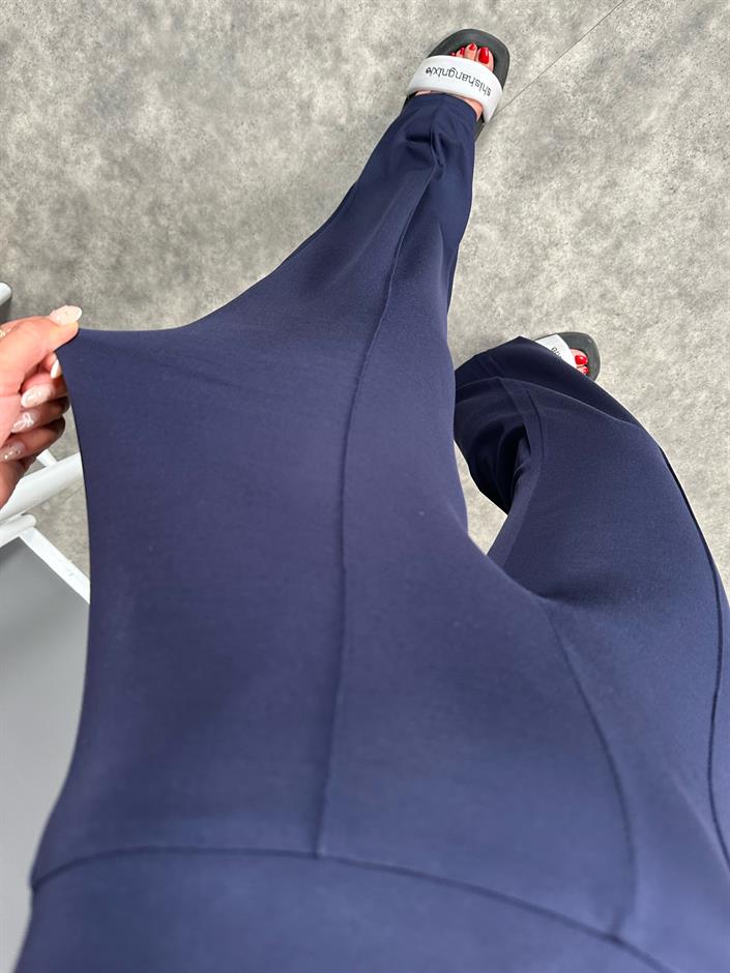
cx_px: 365
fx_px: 675
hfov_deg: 56.8
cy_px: 486
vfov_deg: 71.6
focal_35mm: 24
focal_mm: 6.86
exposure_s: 1/79
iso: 250
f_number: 1.78
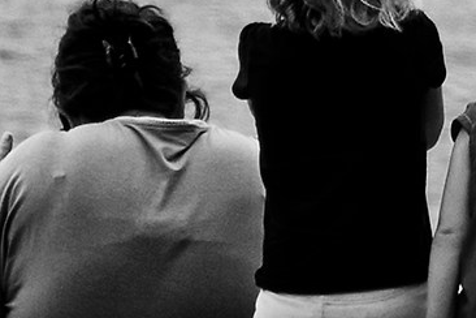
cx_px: -189
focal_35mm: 557
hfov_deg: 3.7
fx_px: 7364
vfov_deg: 2.5
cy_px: -421
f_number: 4.5
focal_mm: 85
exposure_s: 1/1250
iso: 100
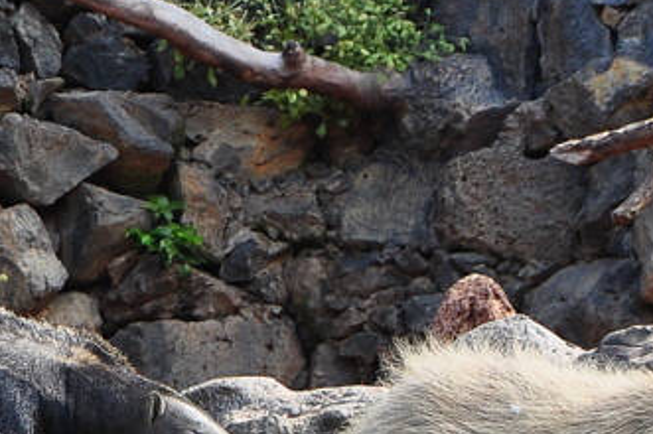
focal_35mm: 571
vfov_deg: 2.4
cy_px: 384
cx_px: -207
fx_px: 10343
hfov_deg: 3.6
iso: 400
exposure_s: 1/200
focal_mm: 105
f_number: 5.6
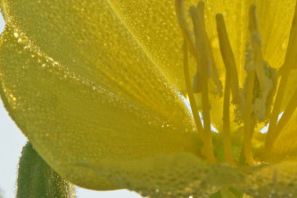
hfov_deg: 2.2
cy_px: 29
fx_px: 7606
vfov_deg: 1.5
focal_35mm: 922
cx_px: 238
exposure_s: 1/250
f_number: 16
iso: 800
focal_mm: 200
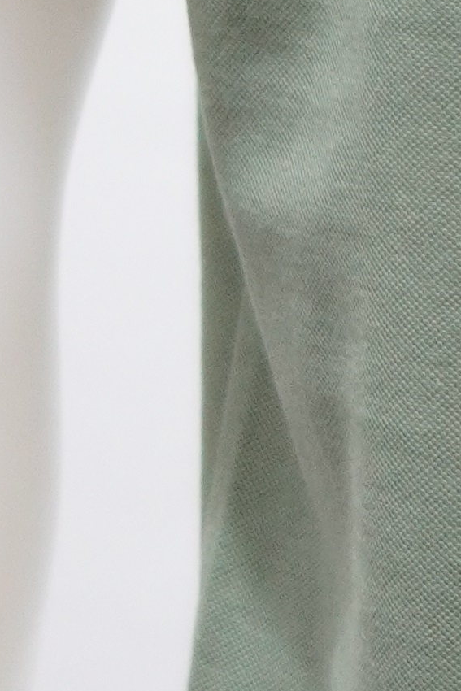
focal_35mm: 371
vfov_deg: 5.6
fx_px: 7114
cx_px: 1137
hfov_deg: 3.7
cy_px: 215
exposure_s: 1/125
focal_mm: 35
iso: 800
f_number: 1.8
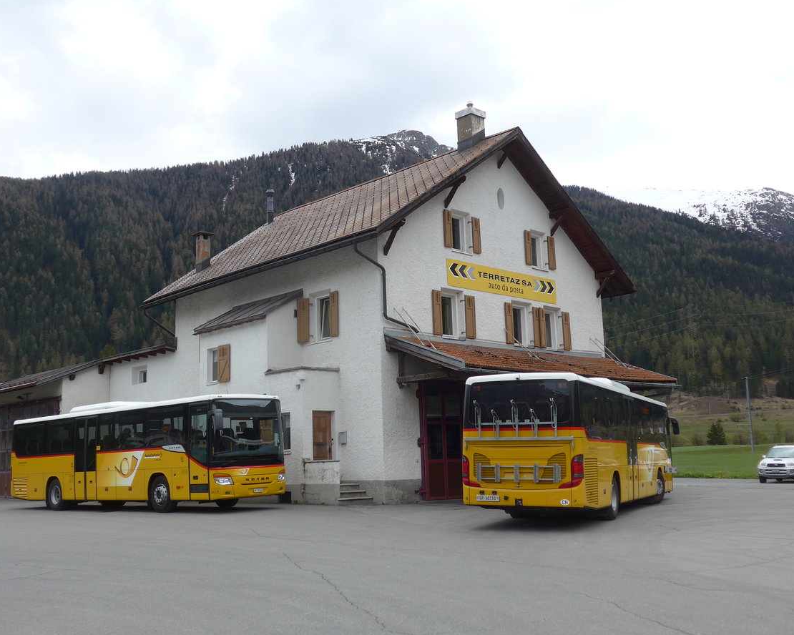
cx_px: 380
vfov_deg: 39.2
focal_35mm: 38
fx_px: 893
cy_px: 318
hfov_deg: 47.9
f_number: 2.8
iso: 80
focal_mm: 7.5
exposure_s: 1/1600
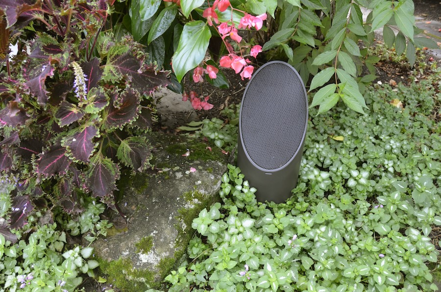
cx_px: 220
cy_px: 146
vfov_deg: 47.7
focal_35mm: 27
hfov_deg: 67.5
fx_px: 330
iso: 400
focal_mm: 18
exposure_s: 1/80
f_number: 4.5
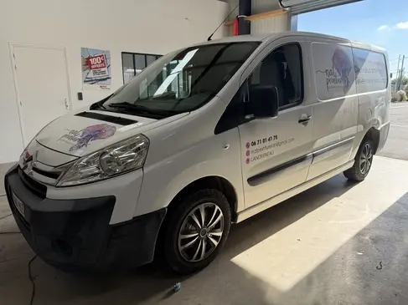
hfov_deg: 71.6
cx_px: 204
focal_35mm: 24
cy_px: 152
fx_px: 283
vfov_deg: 56.8
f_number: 1.78
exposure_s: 1/1060
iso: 100
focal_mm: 6.76
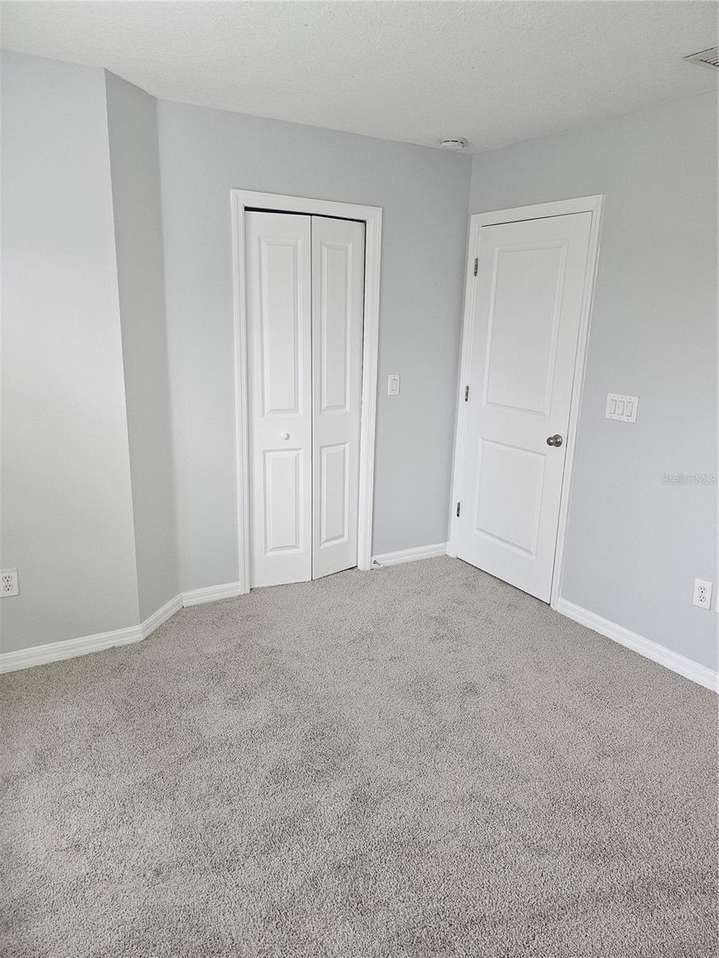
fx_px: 665
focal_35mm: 24
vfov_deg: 71.6
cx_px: 360
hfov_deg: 56.8
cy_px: 479
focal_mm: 5
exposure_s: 1/120
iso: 250
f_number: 1.8
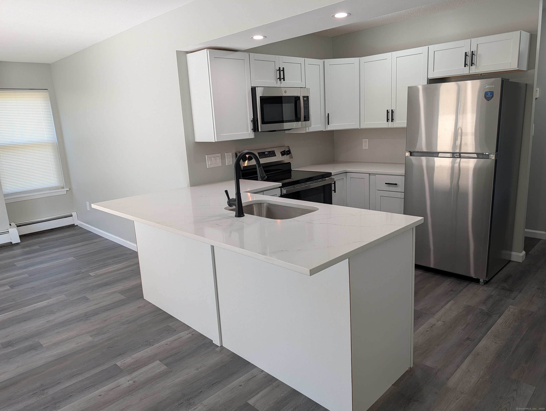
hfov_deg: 71.5
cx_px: 273
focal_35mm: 24
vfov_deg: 56.9
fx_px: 379
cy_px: 206
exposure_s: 1/40
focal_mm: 6.9
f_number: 1.68
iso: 23
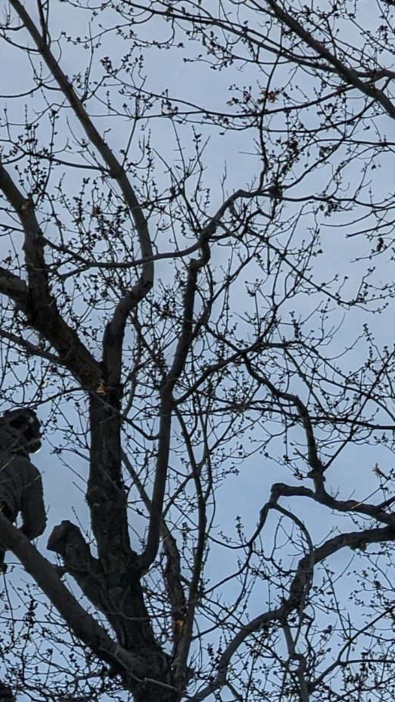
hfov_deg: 3.9
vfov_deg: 6.9
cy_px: 664
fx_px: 5794
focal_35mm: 311
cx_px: 486
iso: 32
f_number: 3.5
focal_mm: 19
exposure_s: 1/5155
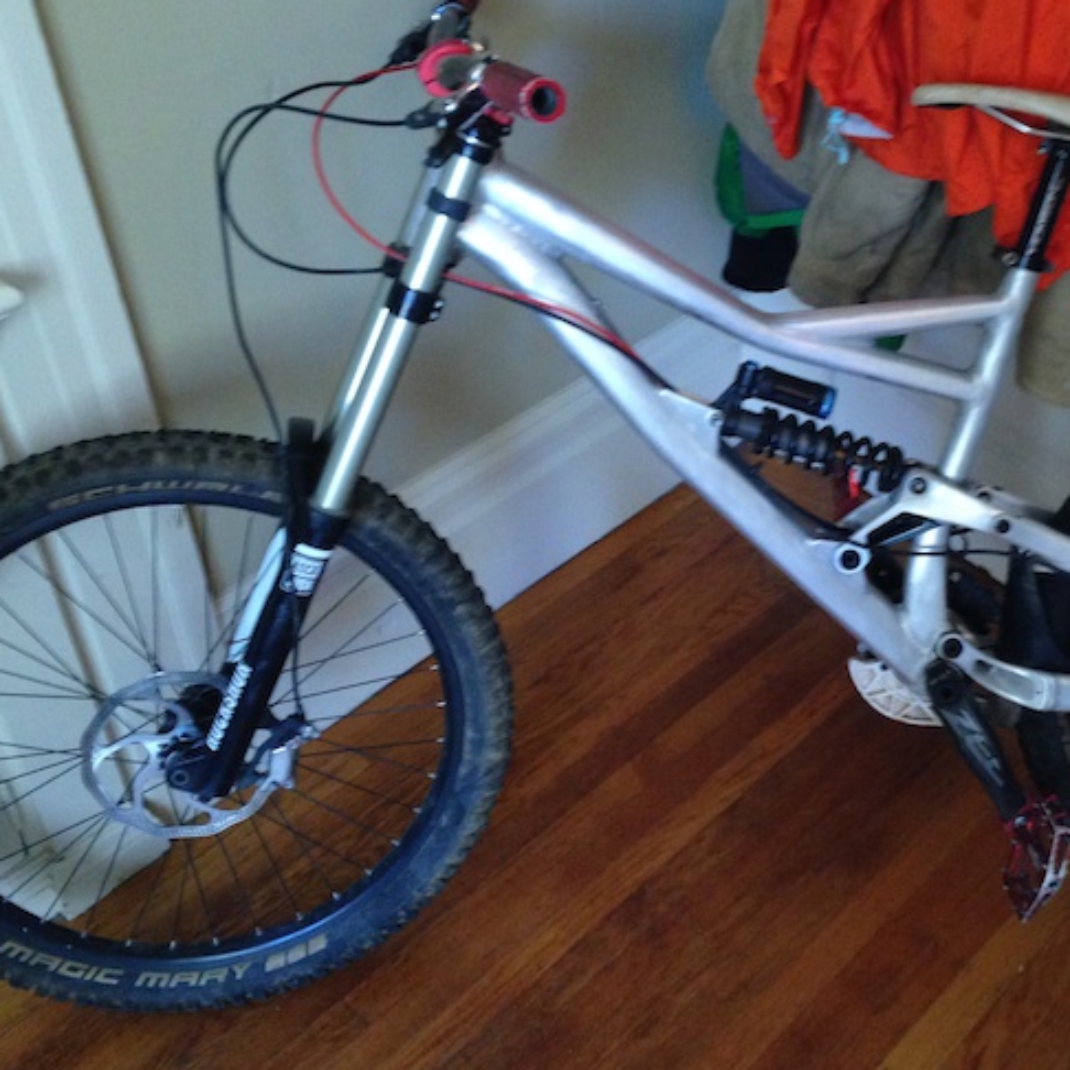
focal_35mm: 48
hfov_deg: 35.0
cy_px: 480
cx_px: 718
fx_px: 1679
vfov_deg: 35.3
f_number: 2.4
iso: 250
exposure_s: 1/20
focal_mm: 4.12
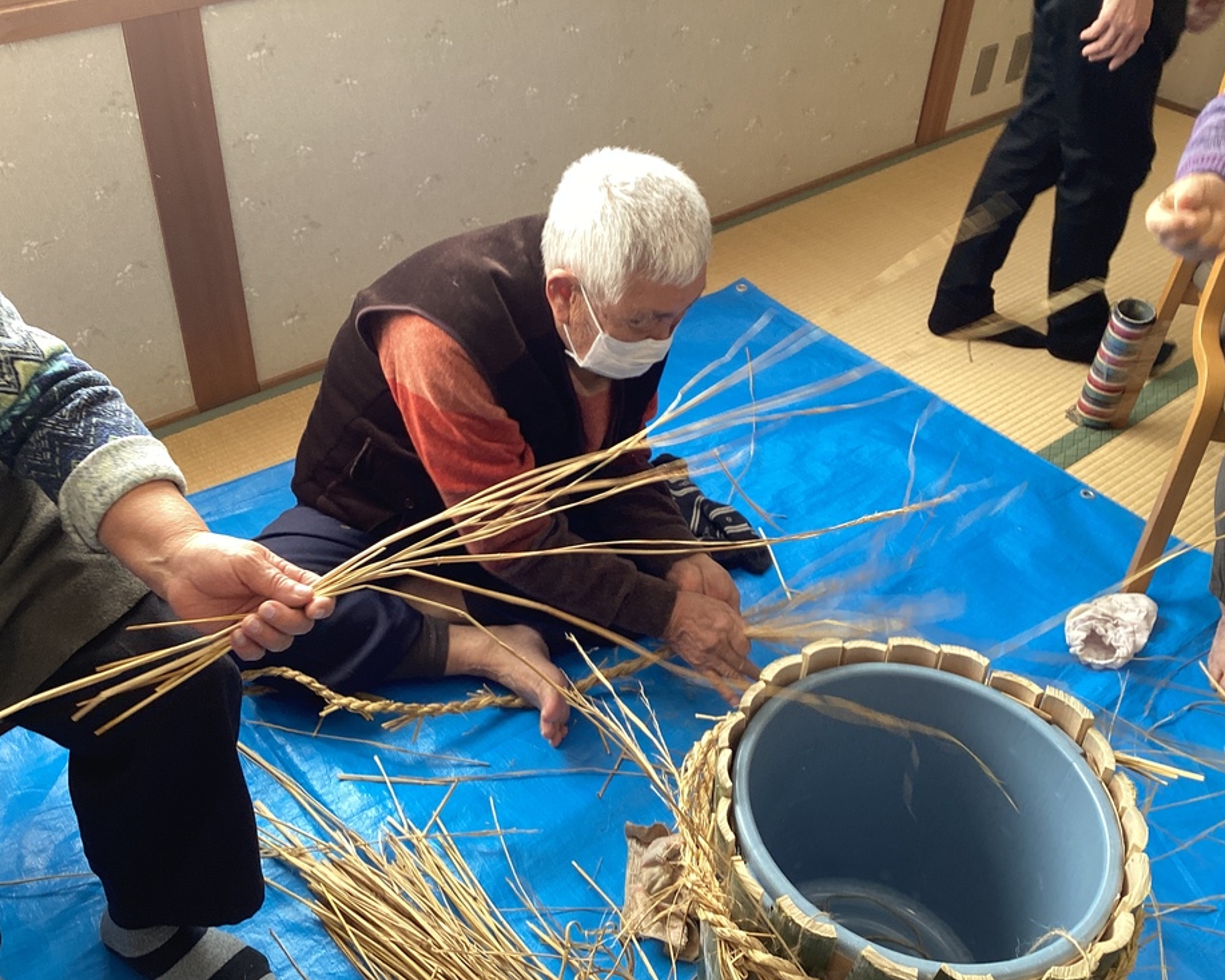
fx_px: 1197
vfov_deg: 44.6
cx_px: 566
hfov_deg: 54.2
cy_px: 495
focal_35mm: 33
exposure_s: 1/50
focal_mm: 3.3
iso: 64
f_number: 2.4
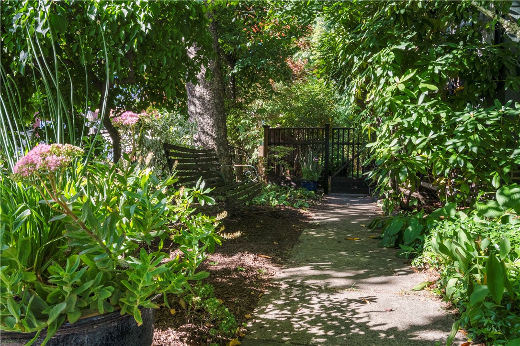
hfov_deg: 70.4
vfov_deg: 50.4
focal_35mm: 26
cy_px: 173
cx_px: 260
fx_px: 368
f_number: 14
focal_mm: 17
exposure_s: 1/60
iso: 400
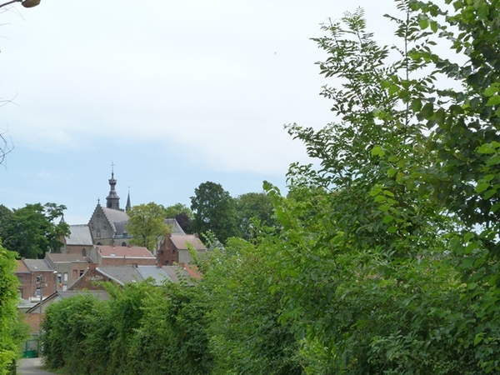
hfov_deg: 36.8
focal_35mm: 52
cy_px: 188
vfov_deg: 28.0
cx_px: 250
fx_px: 751
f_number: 5.6
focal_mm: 9.4
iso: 125
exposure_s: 1/250
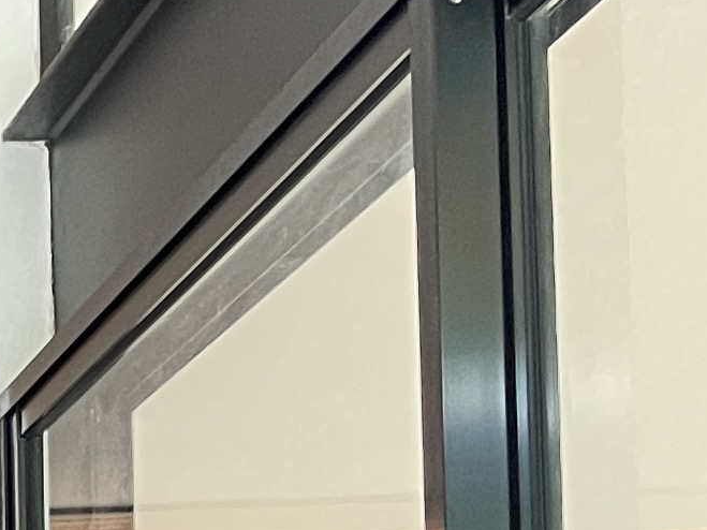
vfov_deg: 8.9
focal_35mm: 159
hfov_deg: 9.9
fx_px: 3247
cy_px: 973
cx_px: -1321
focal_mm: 4.2
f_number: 1.6
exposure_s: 1/60
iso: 500
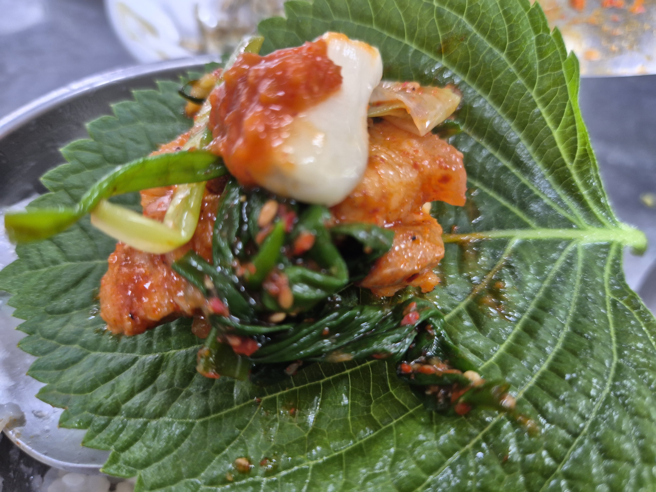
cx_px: 328
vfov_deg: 58.9
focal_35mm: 23
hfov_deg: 73.9
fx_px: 436
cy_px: 246
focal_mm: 5.4
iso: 250
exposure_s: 1/120
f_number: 1.8
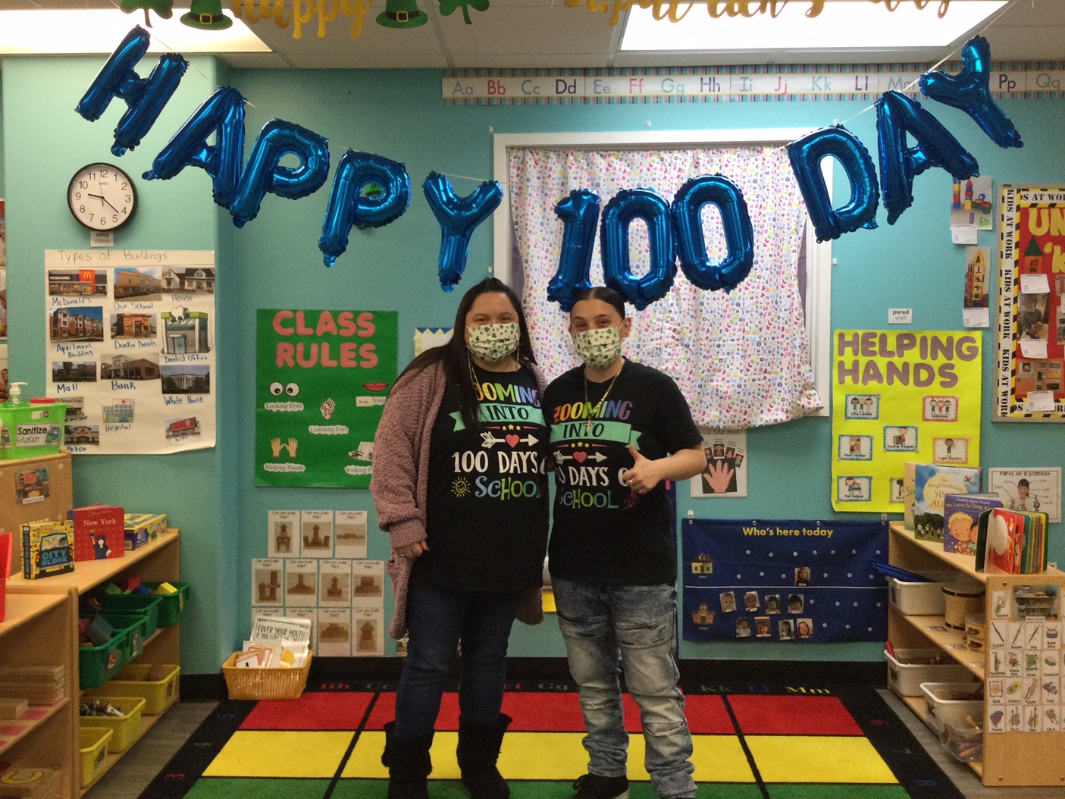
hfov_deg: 51.3
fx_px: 1108
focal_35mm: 36
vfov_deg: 39.6
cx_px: 513
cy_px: 376
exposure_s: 1/30
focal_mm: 3.3
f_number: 2.4
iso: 40
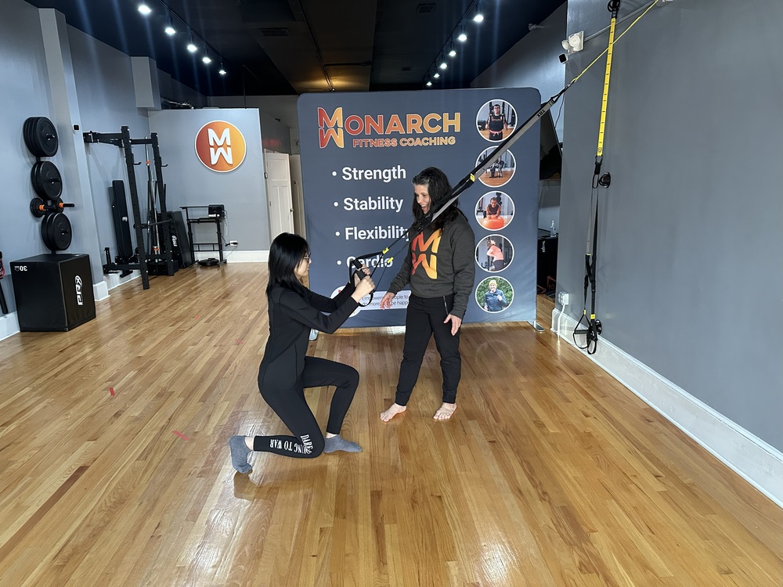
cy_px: 294
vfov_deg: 56.8
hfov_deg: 71.6
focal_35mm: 24
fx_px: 543
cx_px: 392
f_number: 1.78
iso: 500
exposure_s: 1/60
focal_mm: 6.86
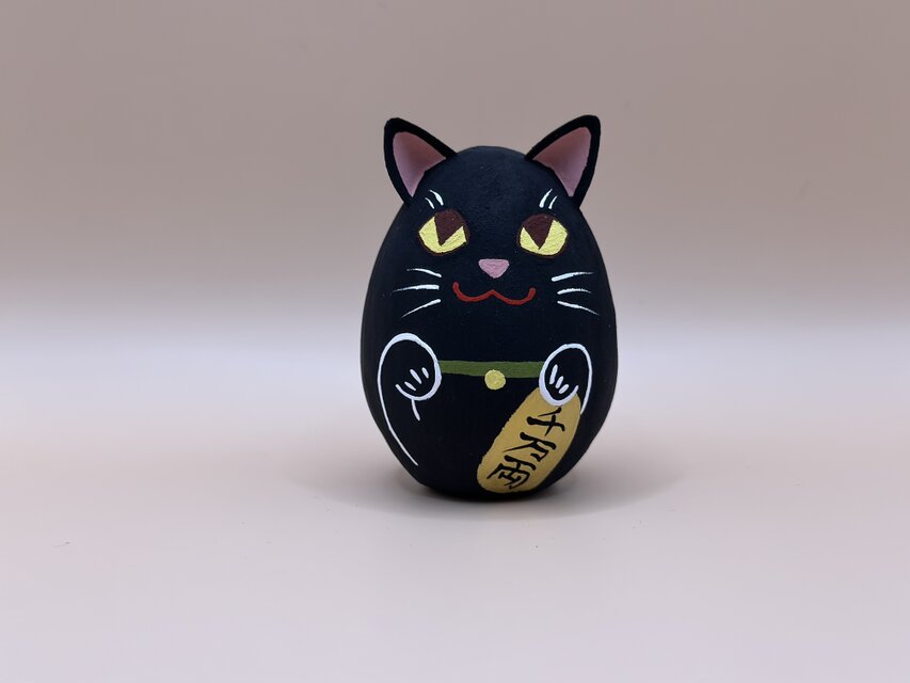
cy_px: 342
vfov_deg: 30.3
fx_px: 1262
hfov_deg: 39.7
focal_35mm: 48
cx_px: 455
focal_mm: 6.86
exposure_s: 1/262
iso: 80
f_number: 1.78
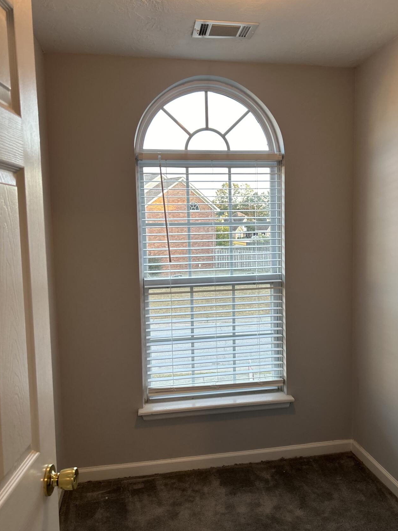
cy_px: 265
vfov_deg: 58.3
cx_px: 235
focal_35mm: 31
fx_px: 475
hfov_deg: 45.3
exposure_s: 1/120
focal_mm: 5.7
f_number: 1.5
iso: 80
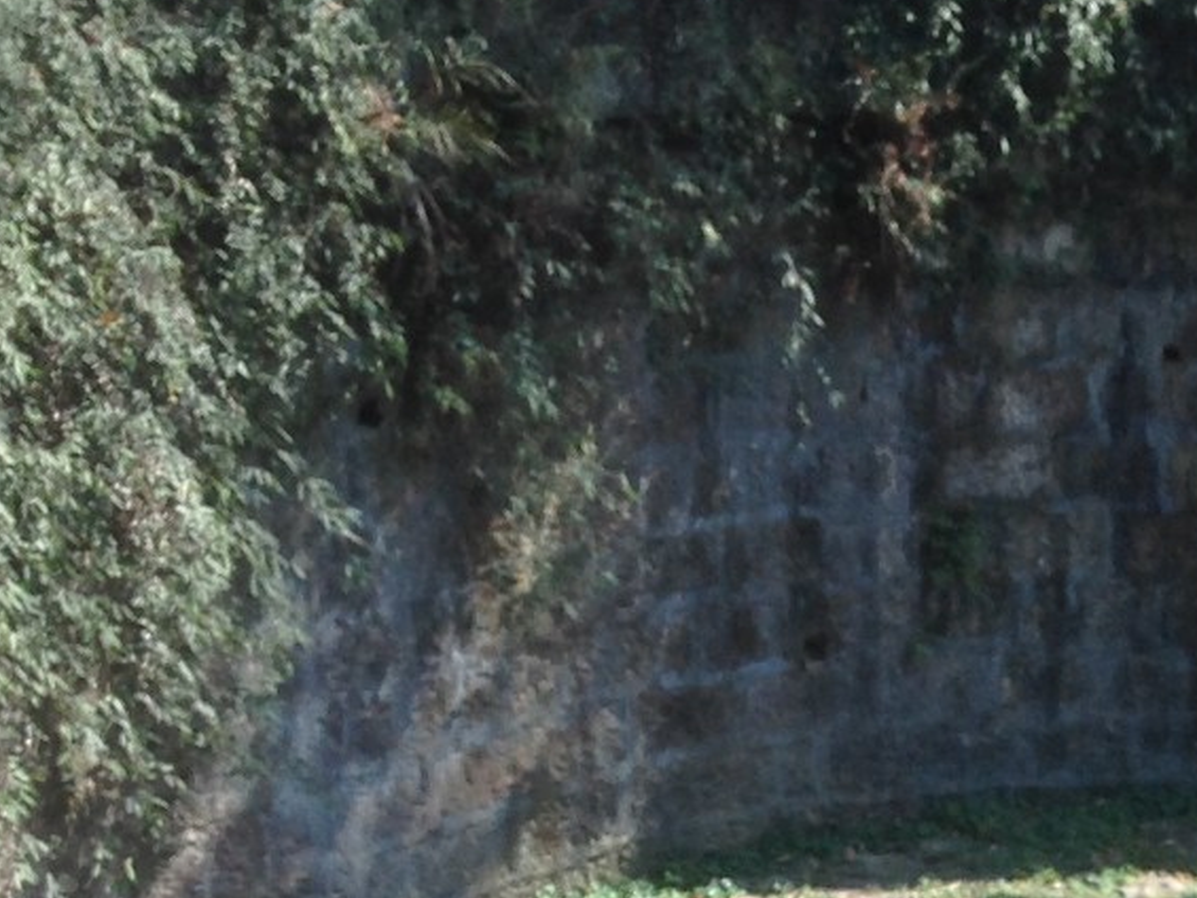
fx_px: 3424
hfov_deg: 19.1
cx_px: 1263
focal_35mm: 99
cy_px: 1200
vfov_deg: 14.3
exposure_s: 1/315
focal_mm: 4.28
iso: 50
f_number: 2.4
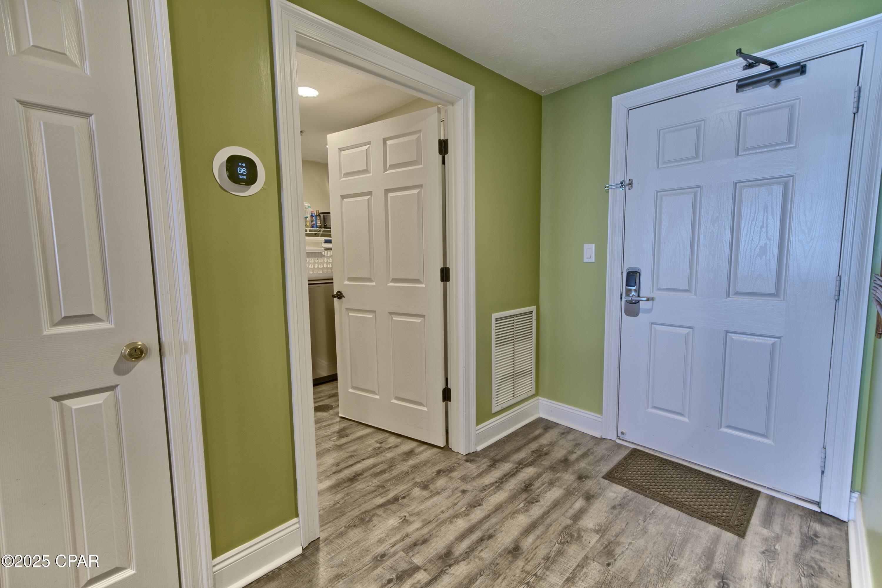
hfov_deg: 100.4
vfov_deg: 77.4
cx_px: 441
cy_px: 294
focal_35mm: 15
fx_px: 368
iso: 500
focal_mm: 15
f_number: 8
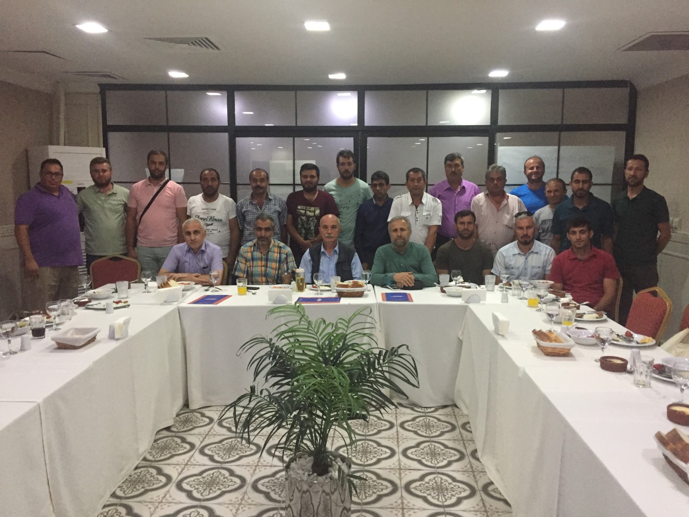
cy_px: 258
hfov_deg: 61.7
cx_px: 344
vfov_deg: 48.2
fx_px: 577
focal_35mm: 29
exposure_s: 1/25
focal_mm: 4.15
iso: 250
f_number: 2.2
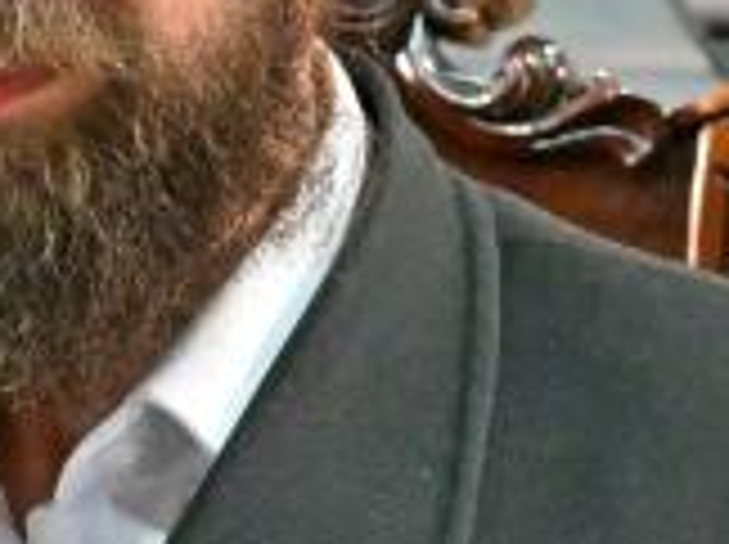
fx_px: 5383
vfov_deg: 5.8
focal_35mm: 256
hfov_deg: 7.6
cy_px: 92
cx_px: -459
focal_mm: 42
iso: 2000
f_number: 4
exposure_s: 1/200
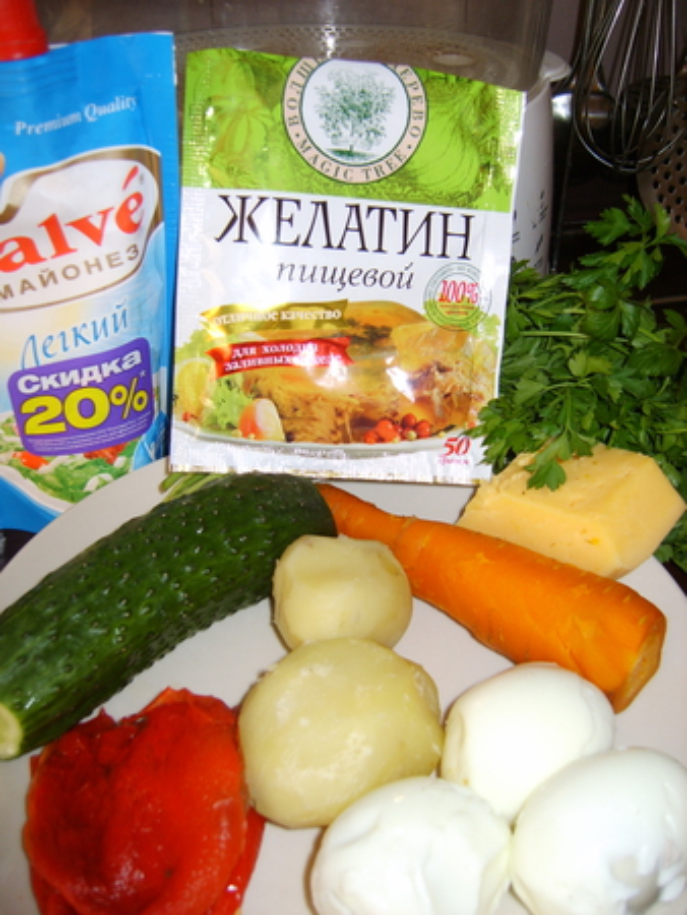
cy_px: 458
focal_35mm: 35
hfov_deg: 40.7
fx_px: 925
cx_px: 344
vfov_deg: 52.6
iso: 100
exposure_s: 1/30
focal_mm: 7.4
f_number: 2.8
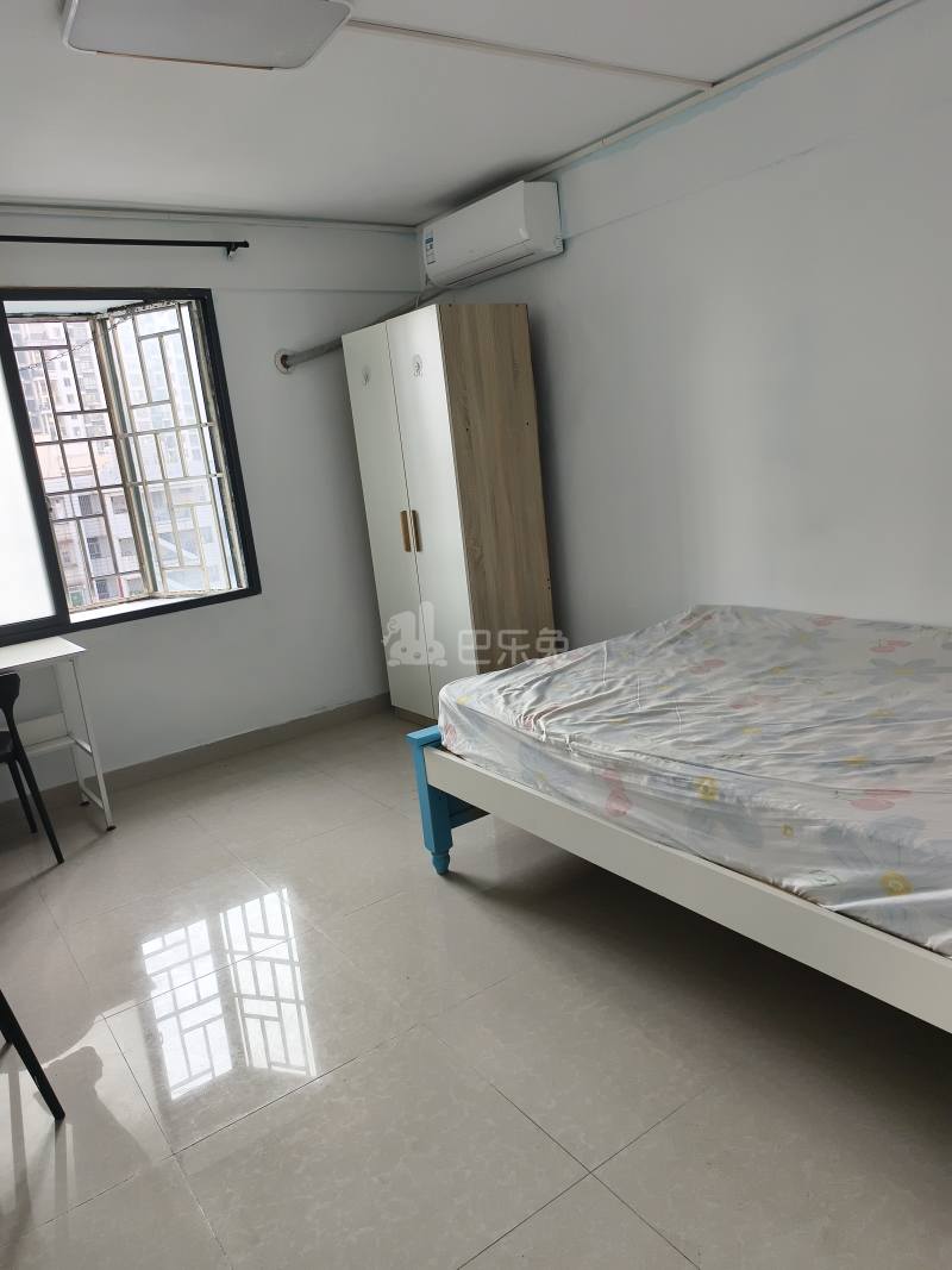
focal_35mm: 23
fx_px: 844
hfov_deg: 58.9
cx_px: 476
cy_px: 635
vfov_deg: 73.9
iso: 72
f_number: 1.57
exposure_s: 1/228
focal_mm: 5.6
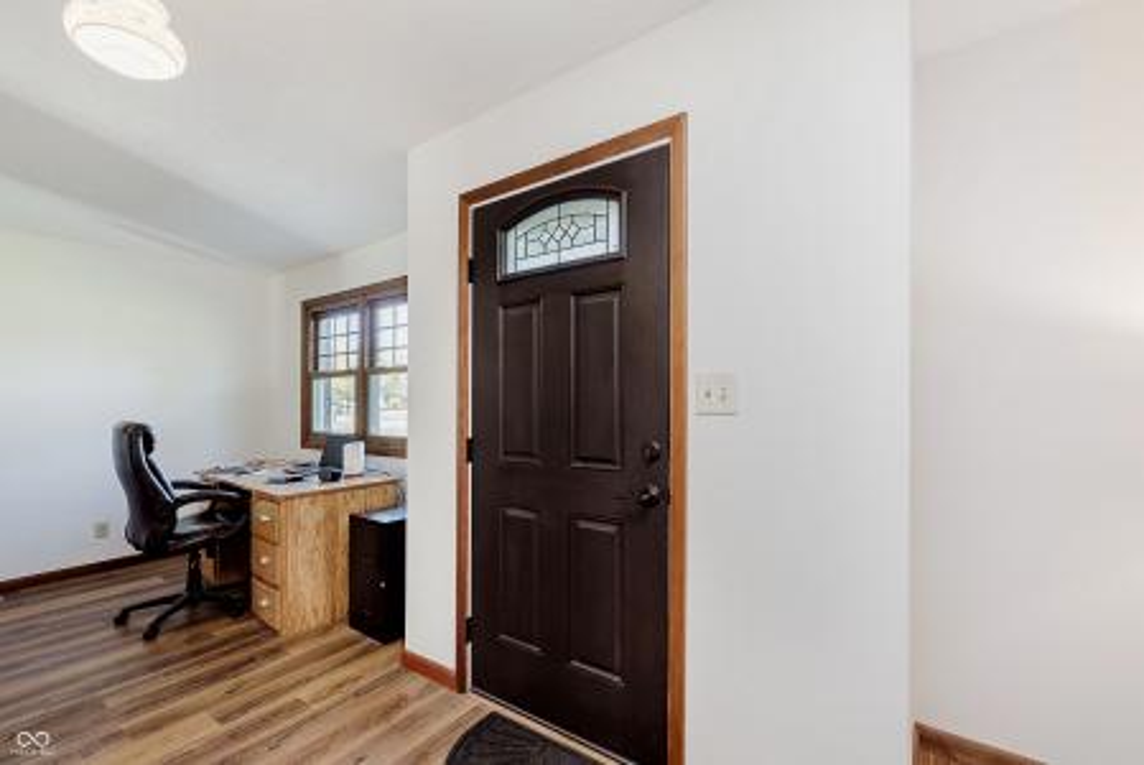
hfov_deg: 100.4
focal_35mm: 15
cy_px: 382
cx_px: 572
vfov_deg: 77.4
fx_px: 477
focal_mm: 15
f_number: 5.6
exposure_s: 1/50
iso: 320
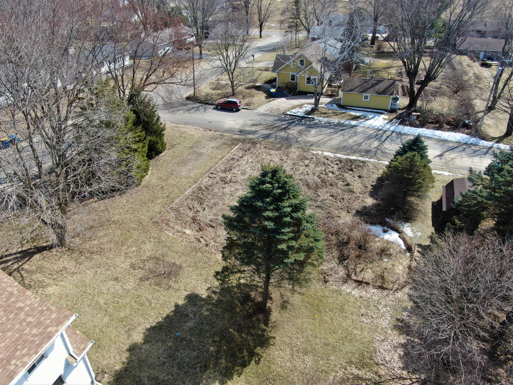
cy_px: 192
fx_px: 356
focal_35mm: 24
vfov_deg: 56.8
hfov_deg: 71.6
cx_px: 256
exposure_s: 1/640
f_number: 2.8
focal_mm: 4.39
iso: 100
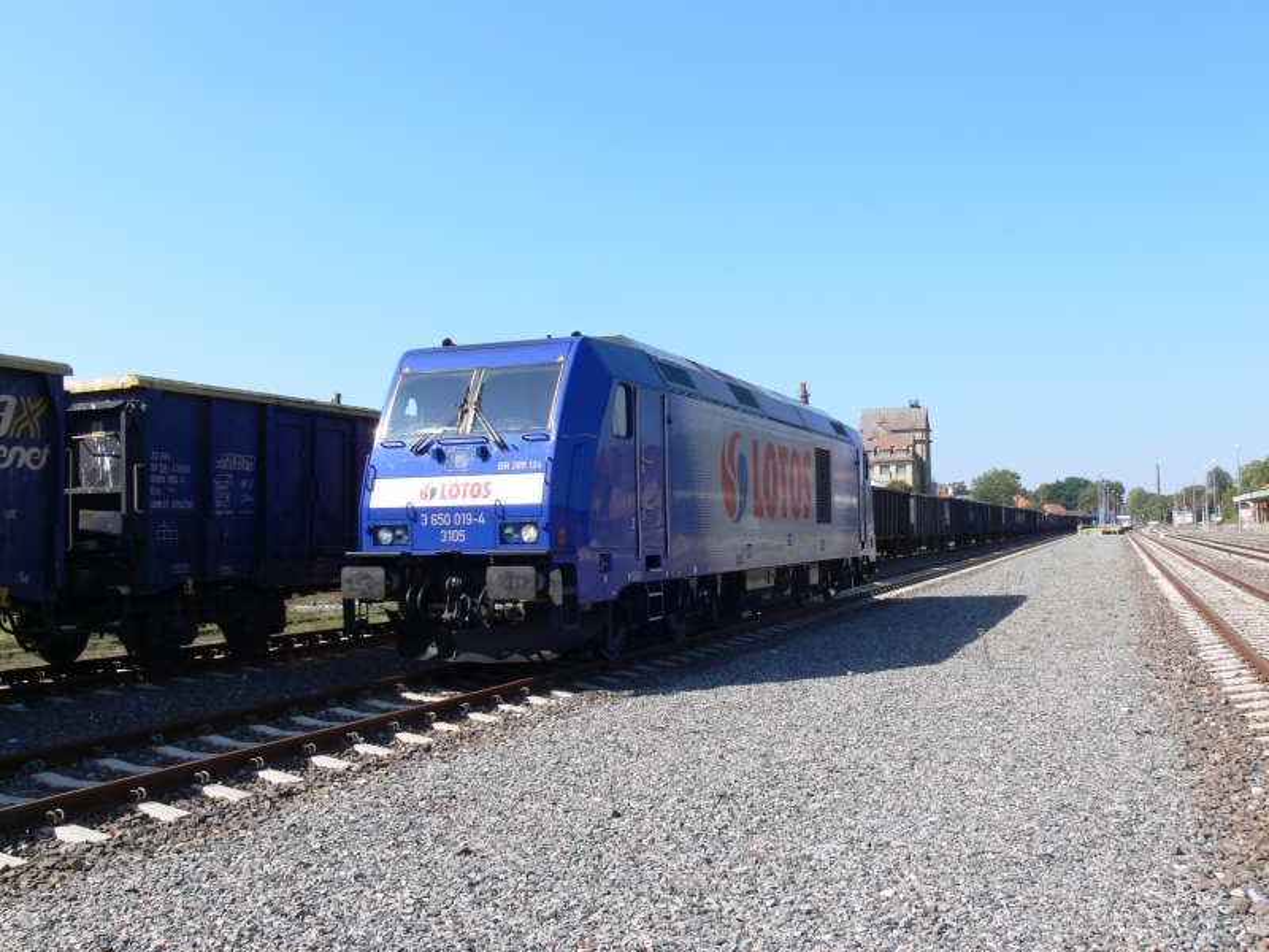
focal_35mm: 35
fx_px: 1283
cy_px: 476
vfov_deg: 40.7
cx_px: 634
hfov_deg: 52.6
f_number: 5.6
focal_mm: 7.4
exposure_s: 1/200
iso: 80
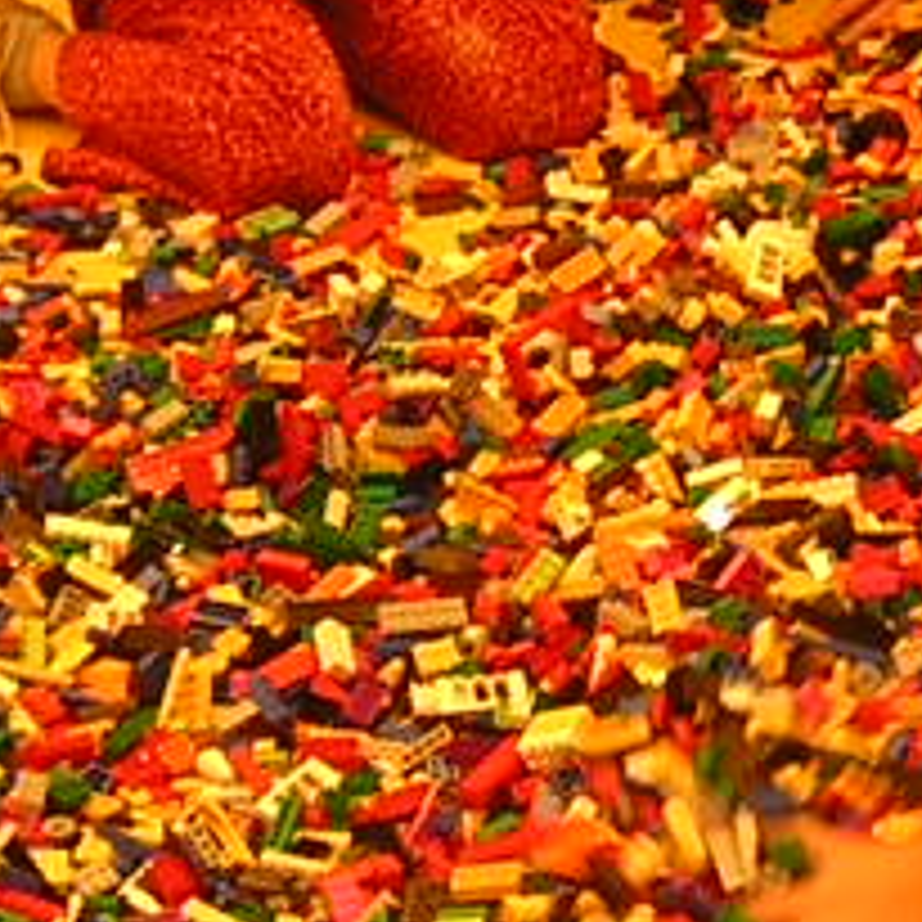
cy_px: 220
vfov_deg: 11.0
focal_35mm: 159
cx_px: 693
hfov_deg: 11.0
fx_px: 4791
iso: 100
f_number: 2.6
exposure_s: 1/29.9
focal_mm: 4.7
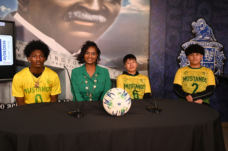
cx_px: 114
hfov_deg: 55.1
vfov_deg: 38.3
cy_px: 76
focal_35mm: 34
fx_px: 218
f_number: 4
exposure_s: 1/500
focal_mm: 34.5
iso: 5000
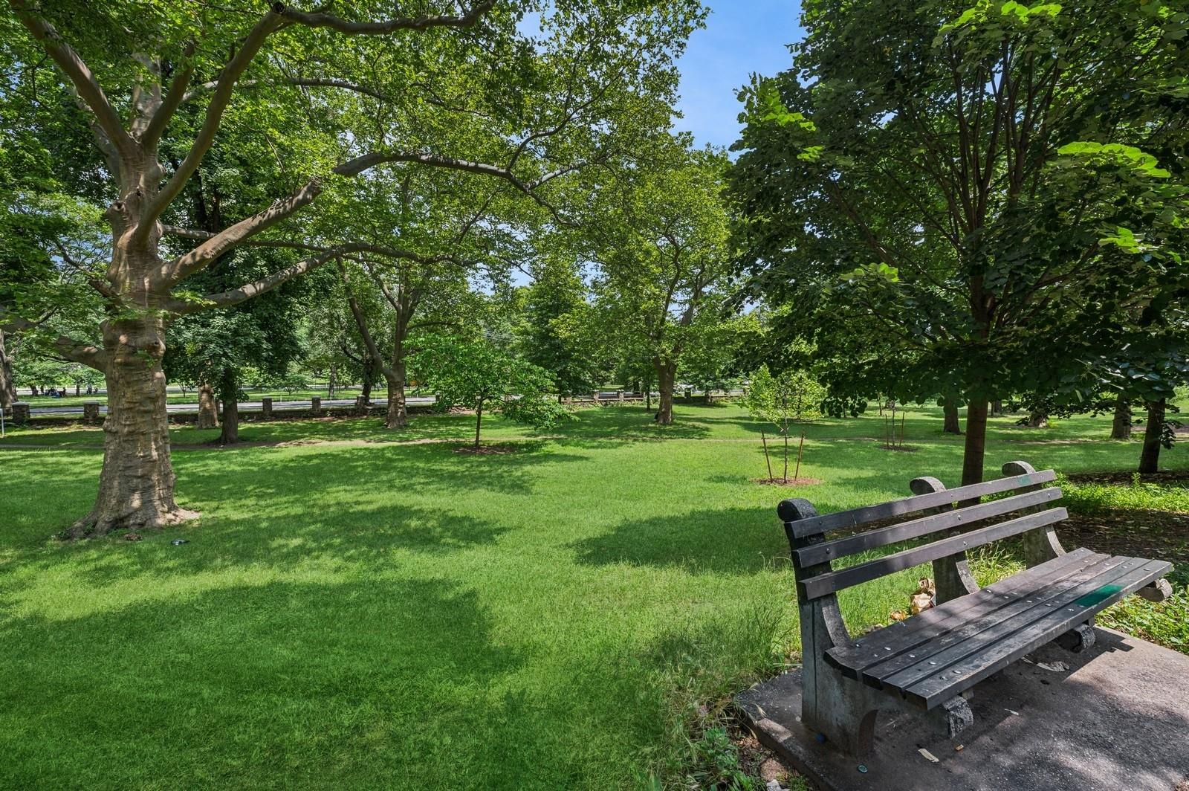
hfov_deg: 104.3
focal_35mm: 14
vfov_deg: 81.1
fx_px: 462
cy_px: 396
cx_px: 594
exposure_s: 1/80
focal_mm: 14
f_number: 11
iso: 200
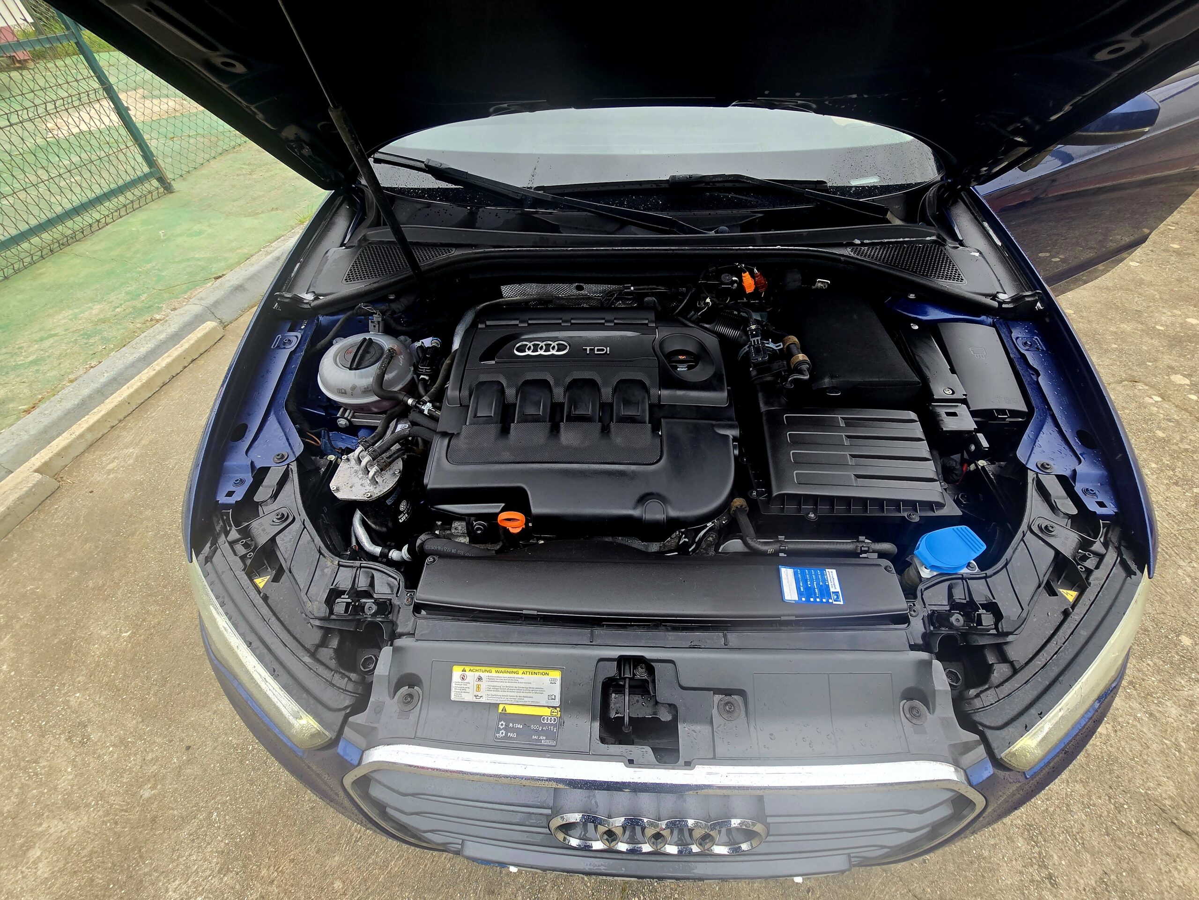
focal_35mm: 13
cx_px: 600
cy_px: 450
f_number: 2.2
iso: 50
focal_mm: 2.2
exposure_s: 1/345
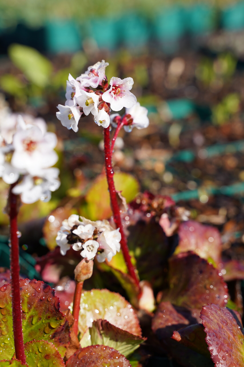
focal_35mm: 75
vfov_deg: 27.0
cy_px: 184
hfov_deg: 18.2
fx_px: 762
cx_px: 122
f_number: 7.1
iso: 100
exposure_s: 1/250
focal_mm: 75
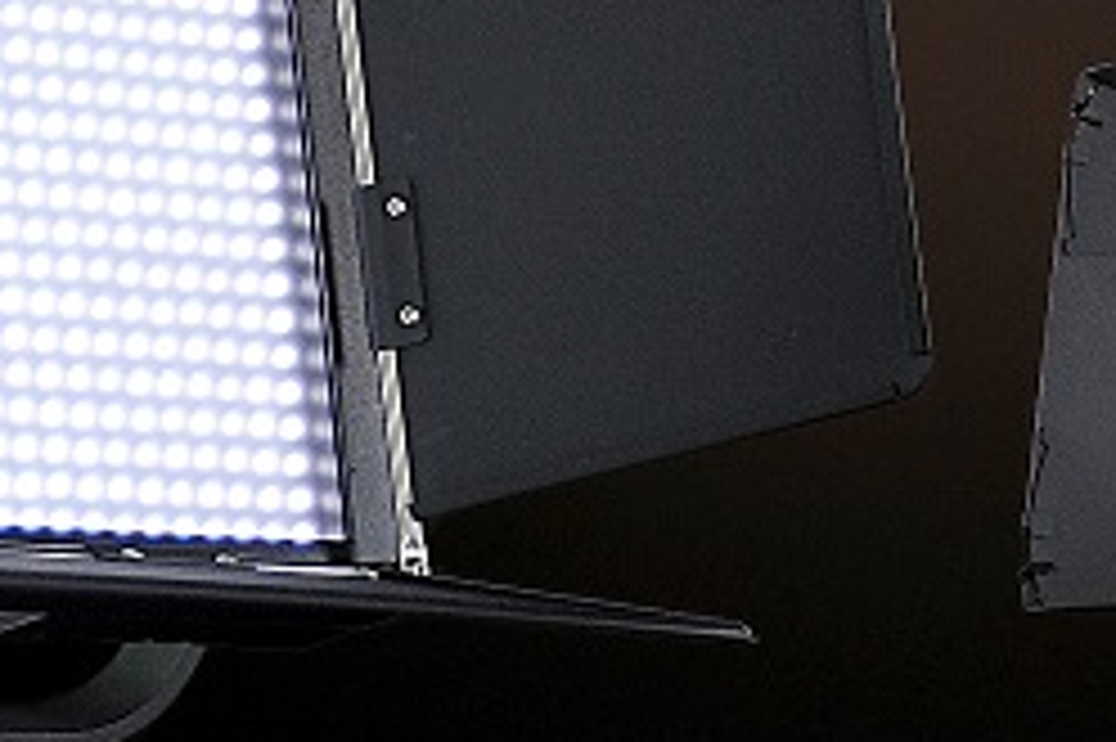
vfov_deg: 4.8
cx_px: 670
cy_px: -166
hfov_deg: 7.3
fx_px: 8767
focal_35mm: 283
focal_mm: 66
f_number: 5.3
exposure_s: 1/320
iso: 800
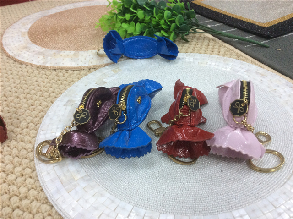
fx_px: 270
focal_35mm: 32
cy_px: 110
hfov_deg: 56.9
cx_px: 146
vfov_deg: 44.1
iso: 100
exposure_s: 1/25
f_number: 2.4
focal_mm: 3.3
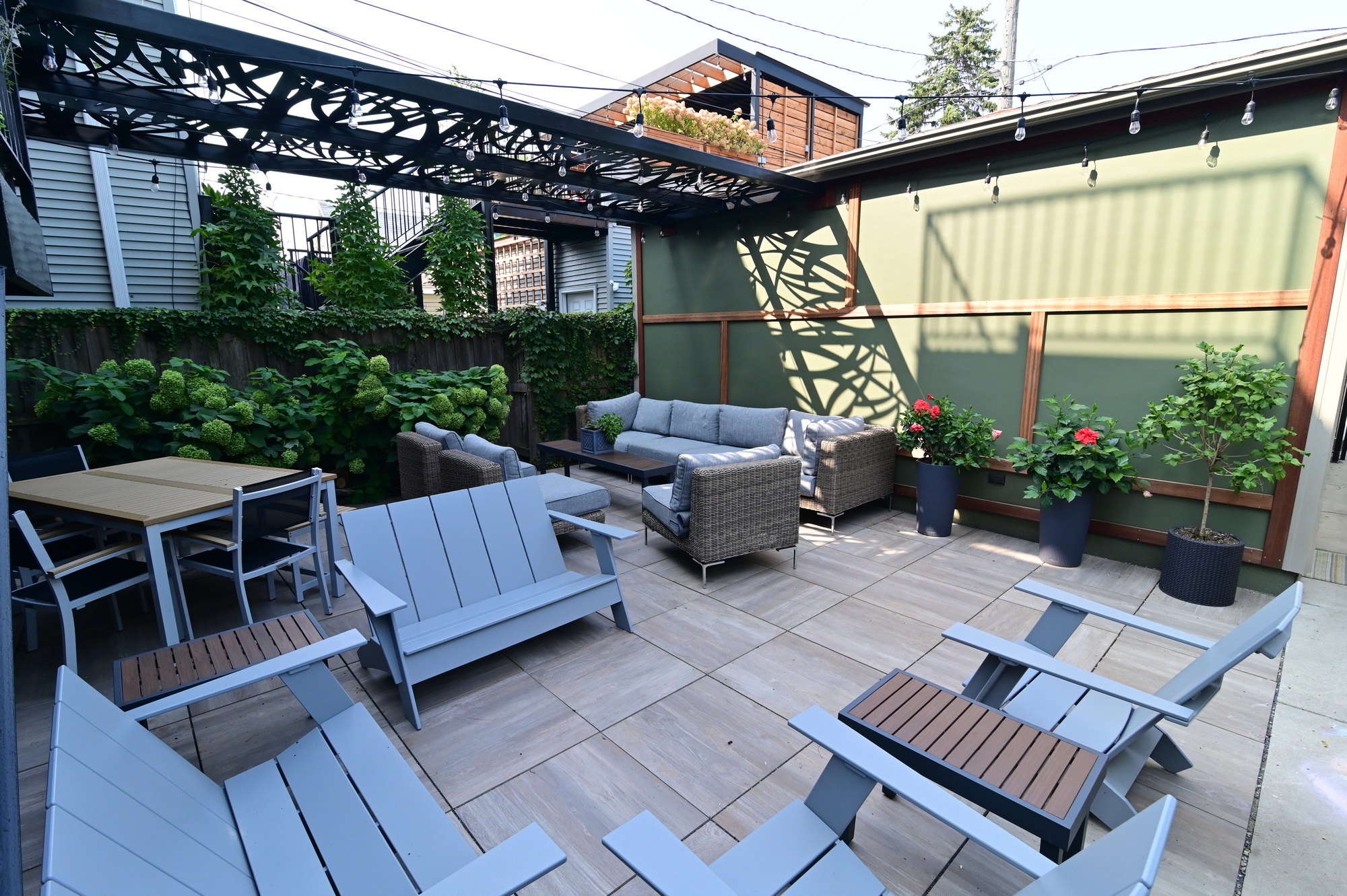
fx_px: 598
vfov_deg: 73.7
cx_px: 674
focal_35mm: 16
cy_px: 448
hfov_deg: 96.8
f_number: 8
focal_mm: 16
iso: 500
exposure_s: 1/200
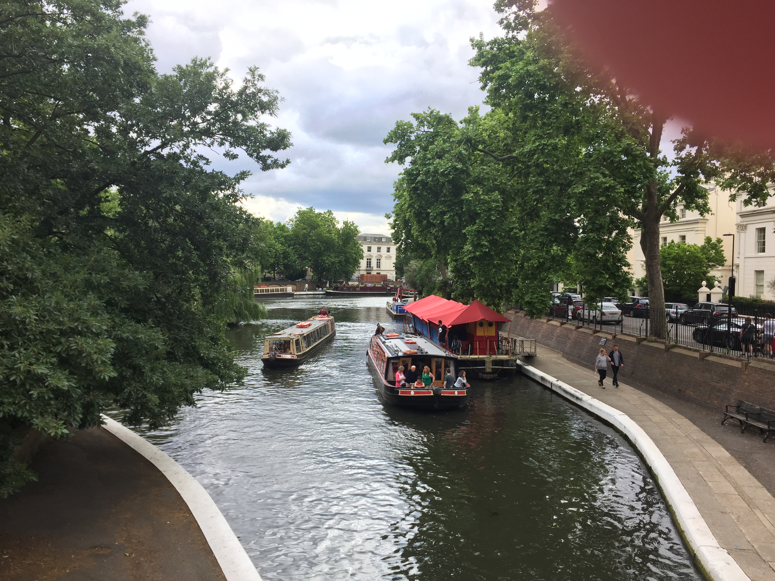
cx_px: 388
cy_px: 290
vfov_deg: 48.2
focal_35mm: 29
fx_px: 649
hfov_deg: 61.7
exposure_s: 1/638
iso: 32
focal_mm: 4.15
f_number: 2.2
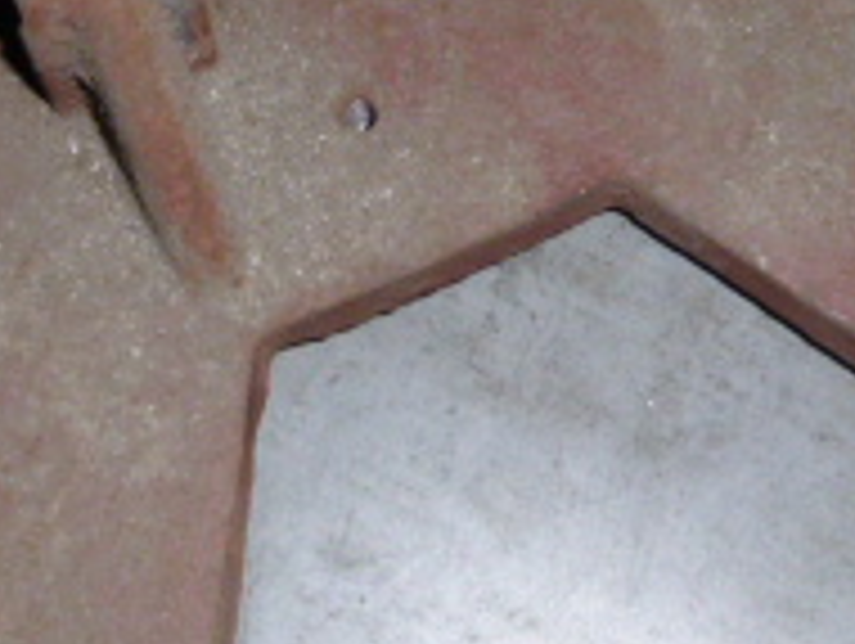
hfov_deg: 23.3
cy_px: 81
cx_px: 400
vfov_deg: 17.4
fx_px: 2077
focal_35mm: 84
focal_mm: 4.5
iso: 100
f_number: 3.1
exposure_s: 1/60
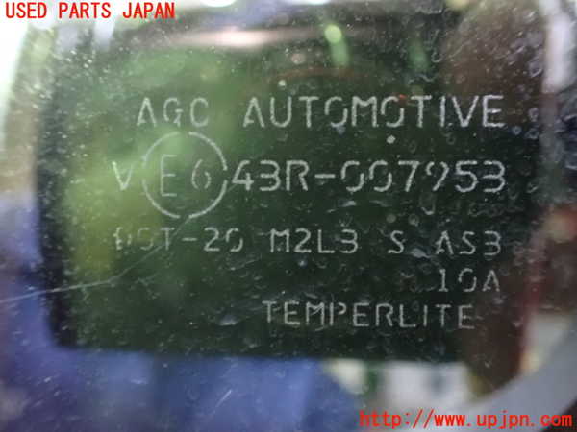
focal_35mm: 30
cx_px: 288
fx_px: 500
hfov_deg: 60.0
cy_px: 216
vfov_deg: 46.8
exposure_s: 1/8
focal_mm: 5.4
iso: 1600
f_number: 2.3
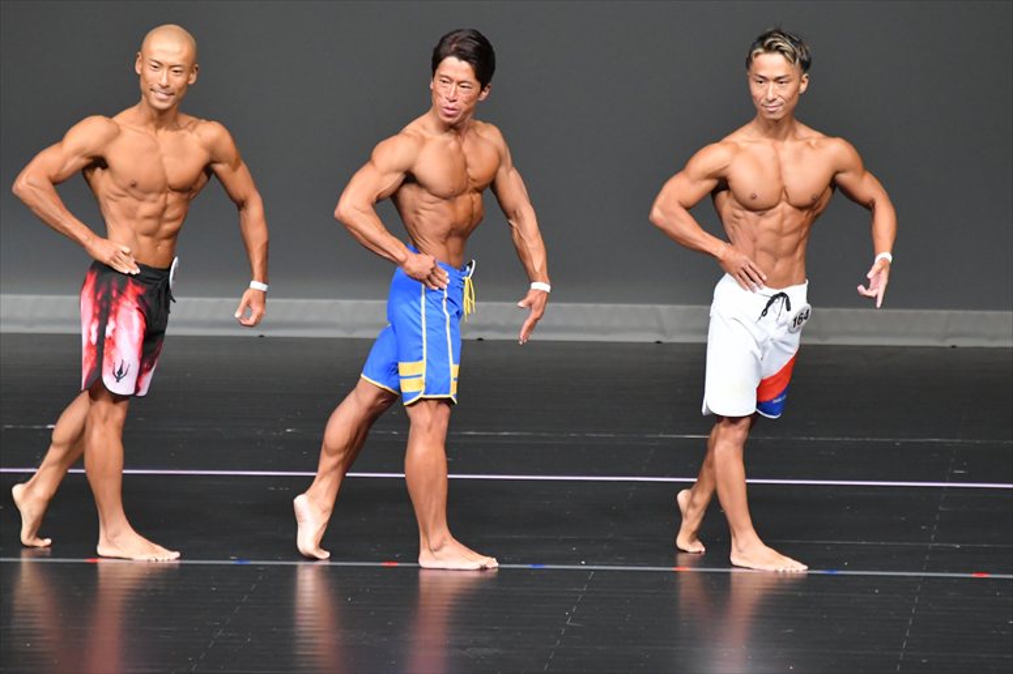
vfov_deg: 4.0
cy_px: 337
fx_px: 9703
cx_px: 506
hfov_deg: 6.0
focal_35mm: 345
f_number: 5.6
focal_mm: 230
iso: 5000
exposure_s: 1/400
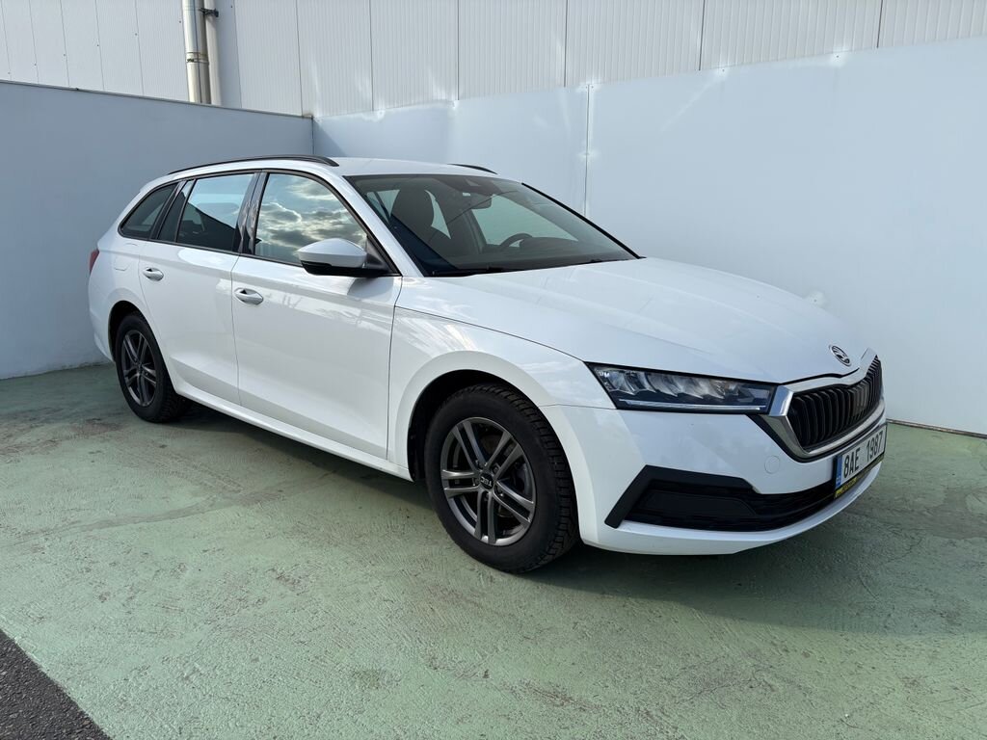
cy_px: 370
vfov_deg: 53.1
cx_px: 494
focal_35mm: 26
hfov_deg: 67.3
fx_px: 741
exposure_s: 1/3279
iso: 50
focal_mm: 5.96
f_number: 1.6
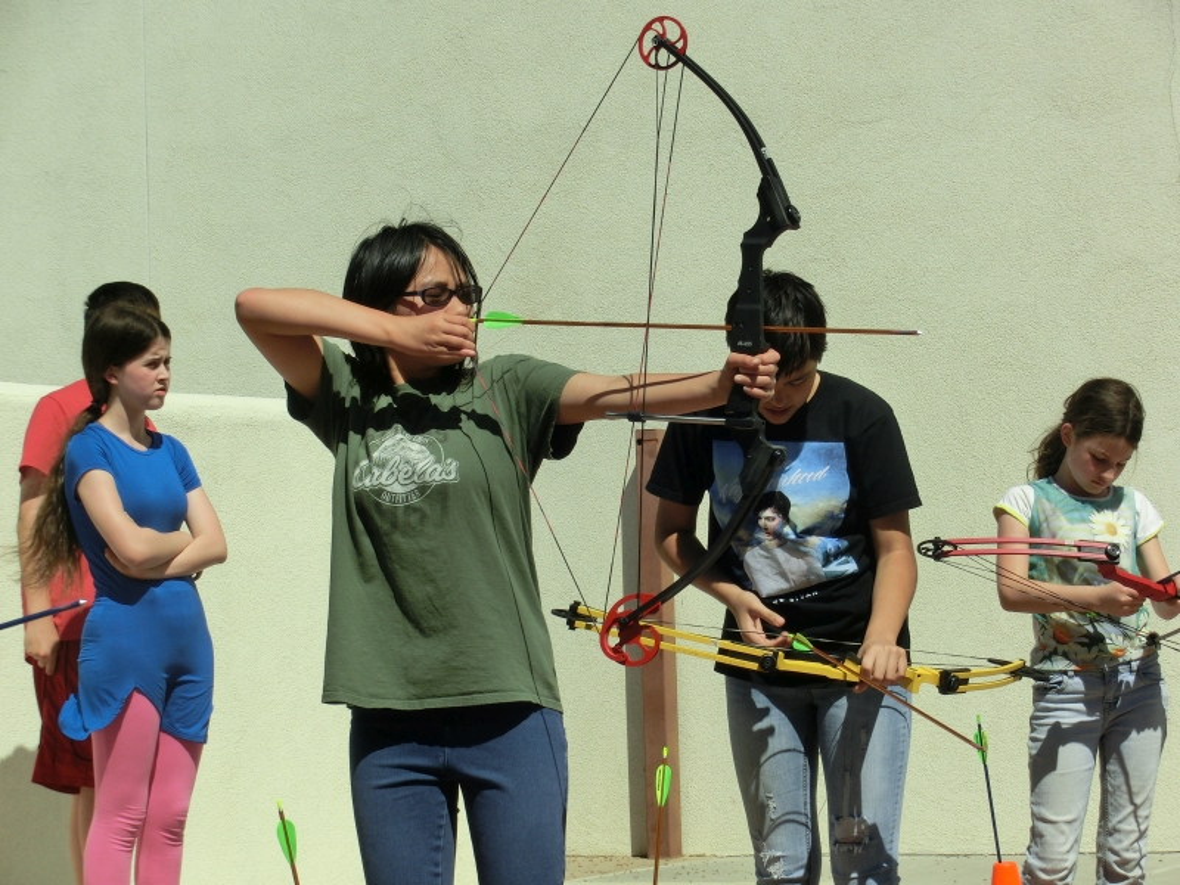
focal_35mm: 111
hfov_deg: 17.7
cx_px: 590
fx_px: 3784
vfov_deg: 13.3
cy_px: 442
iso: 100
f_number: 14
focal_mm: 19.64
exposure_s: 1/200
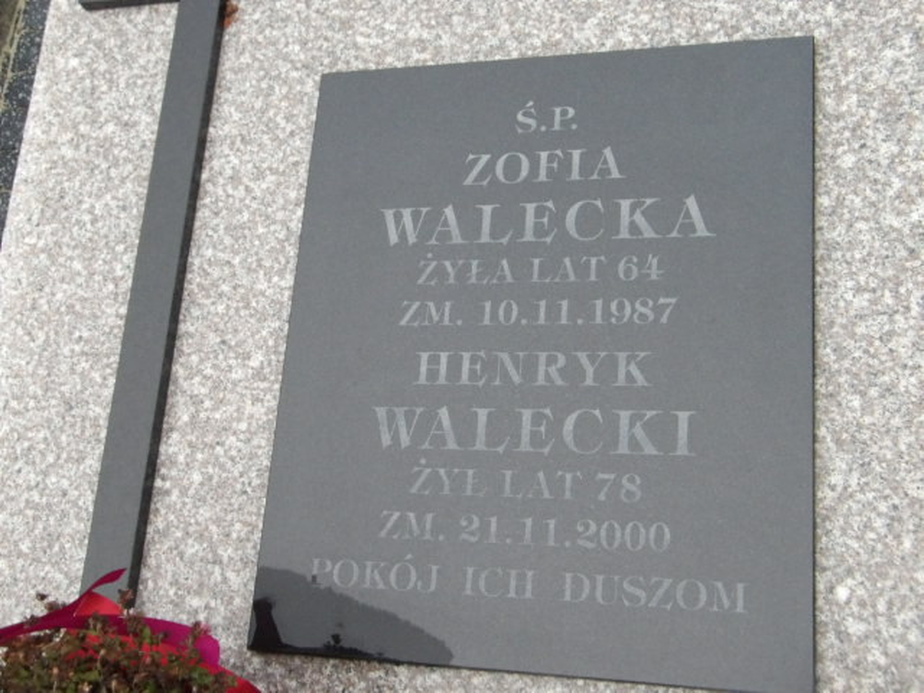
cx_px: 462
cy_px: 346
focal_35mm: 42
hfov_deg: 44.8
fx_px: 1121
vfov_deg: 34.3
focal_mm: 7.6
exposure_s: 1/60
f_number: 13.1
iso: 940
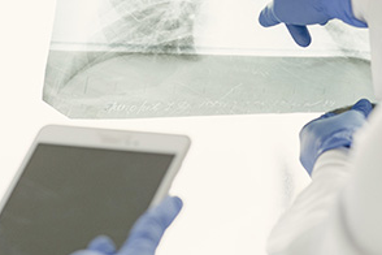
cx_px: 168
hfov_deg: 8.9
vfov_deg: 5.9
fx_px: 2451
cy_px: 3
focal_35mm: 231
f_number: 2.8
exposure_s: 1/640
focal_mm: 85
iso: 400
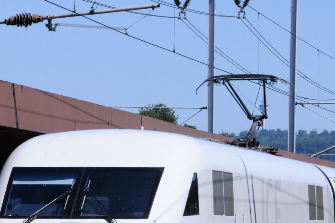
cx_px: 141
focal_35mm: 272
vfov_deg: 5.0
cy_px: 230
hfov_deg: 7.6
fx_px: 2531
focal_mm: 70
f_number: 14
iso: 320
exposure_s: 1/400
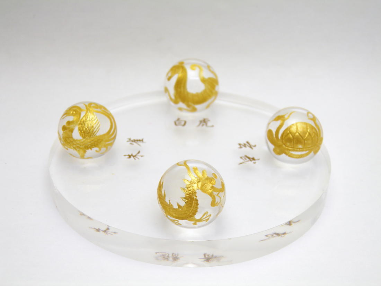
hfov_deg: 34.9
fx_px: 605
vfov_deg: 26.6
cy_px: 143
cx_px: 190
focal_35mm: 55
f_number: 3.6
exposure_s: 1/40
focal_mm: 10
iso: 64
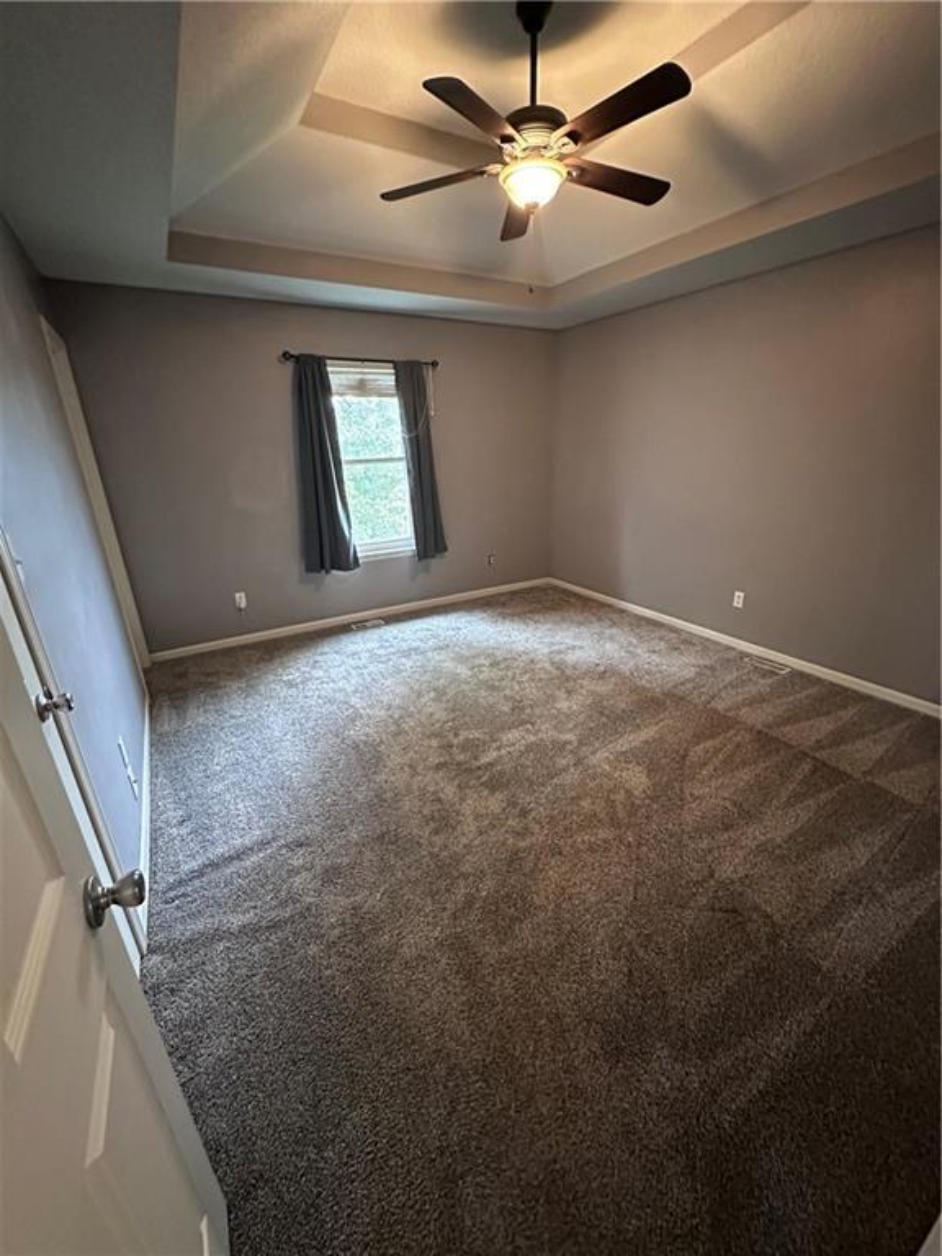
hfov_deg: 85.7
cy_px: 628
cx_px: 471
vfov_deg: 102.1
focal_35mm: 14
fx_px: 508
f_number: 2.2
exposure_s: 1/60
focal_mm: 2.22
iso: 1000
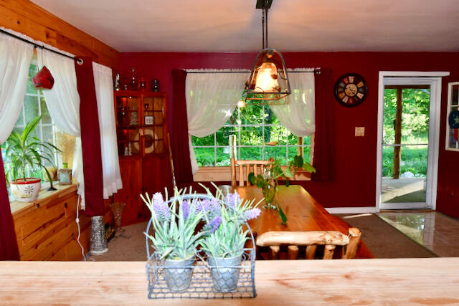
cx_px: 230
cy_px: 153
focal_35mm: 28
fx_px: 357
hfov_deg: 65.5
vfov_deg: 46.4
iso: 640
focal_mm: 14
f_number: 6.3
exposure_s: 1/60
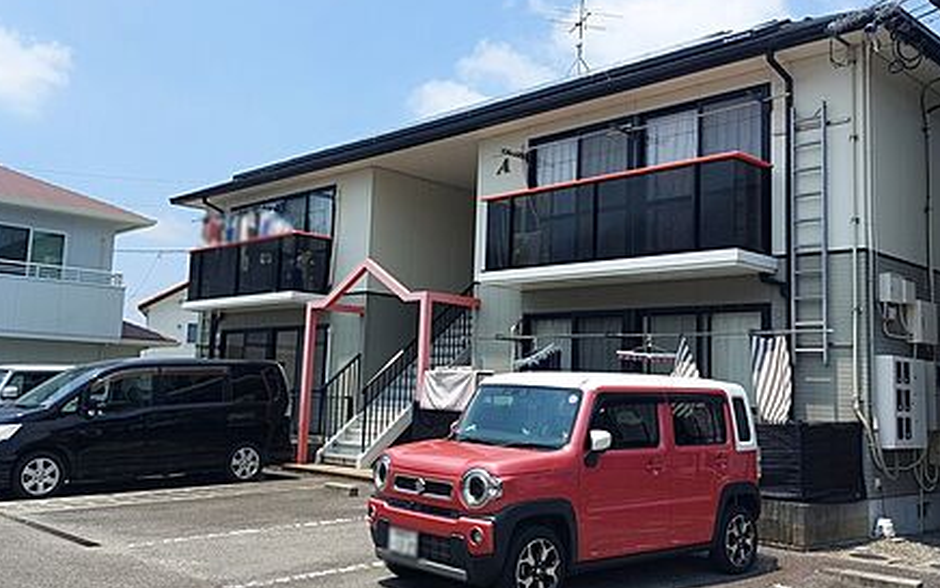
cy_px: 284
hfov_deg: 55.3
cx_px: 459
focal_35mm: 35
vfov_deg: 36.3
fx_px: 897
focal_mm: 5.23
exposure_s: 1/966
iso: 25
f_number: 1.8
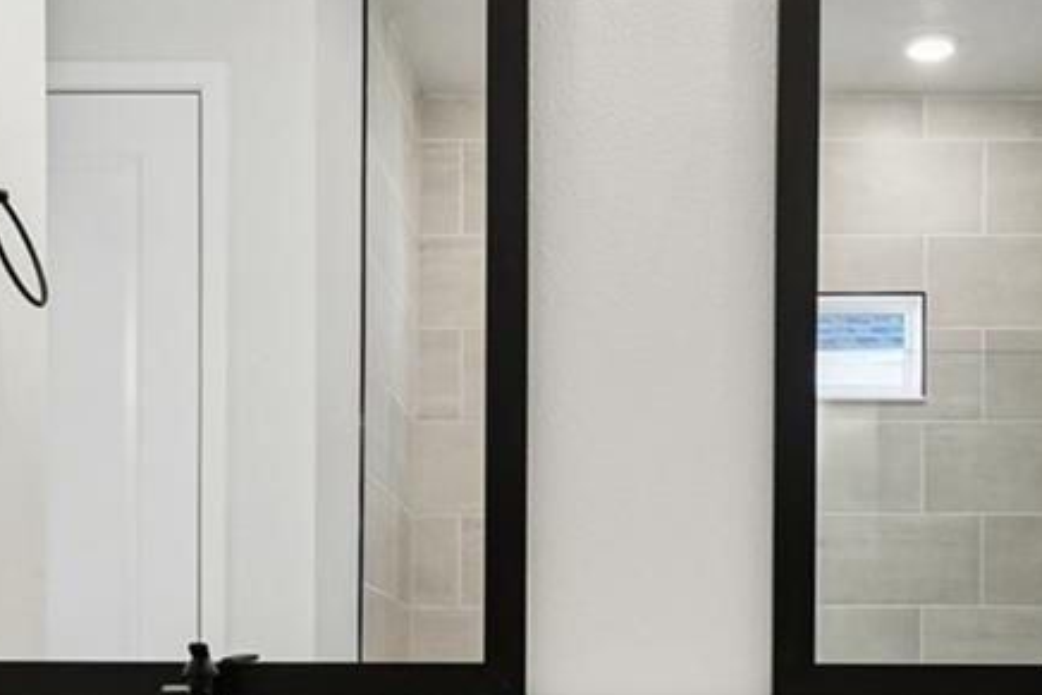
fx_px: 1592
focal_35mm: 55
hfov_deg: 36.1
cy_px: 724
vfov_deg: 23.4
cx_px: 614
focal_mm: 10
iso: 100
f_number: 7.1
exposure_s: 1/15
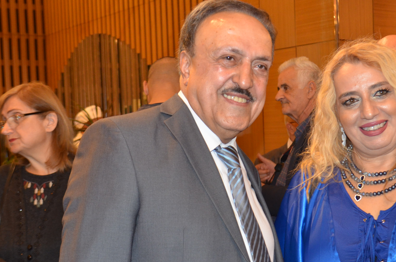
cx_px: 271
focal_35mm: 66
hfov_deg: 30.4
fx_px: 722
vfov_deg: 20.5
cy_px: 172
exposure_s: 1/60
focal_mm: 27
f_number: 4
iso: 800
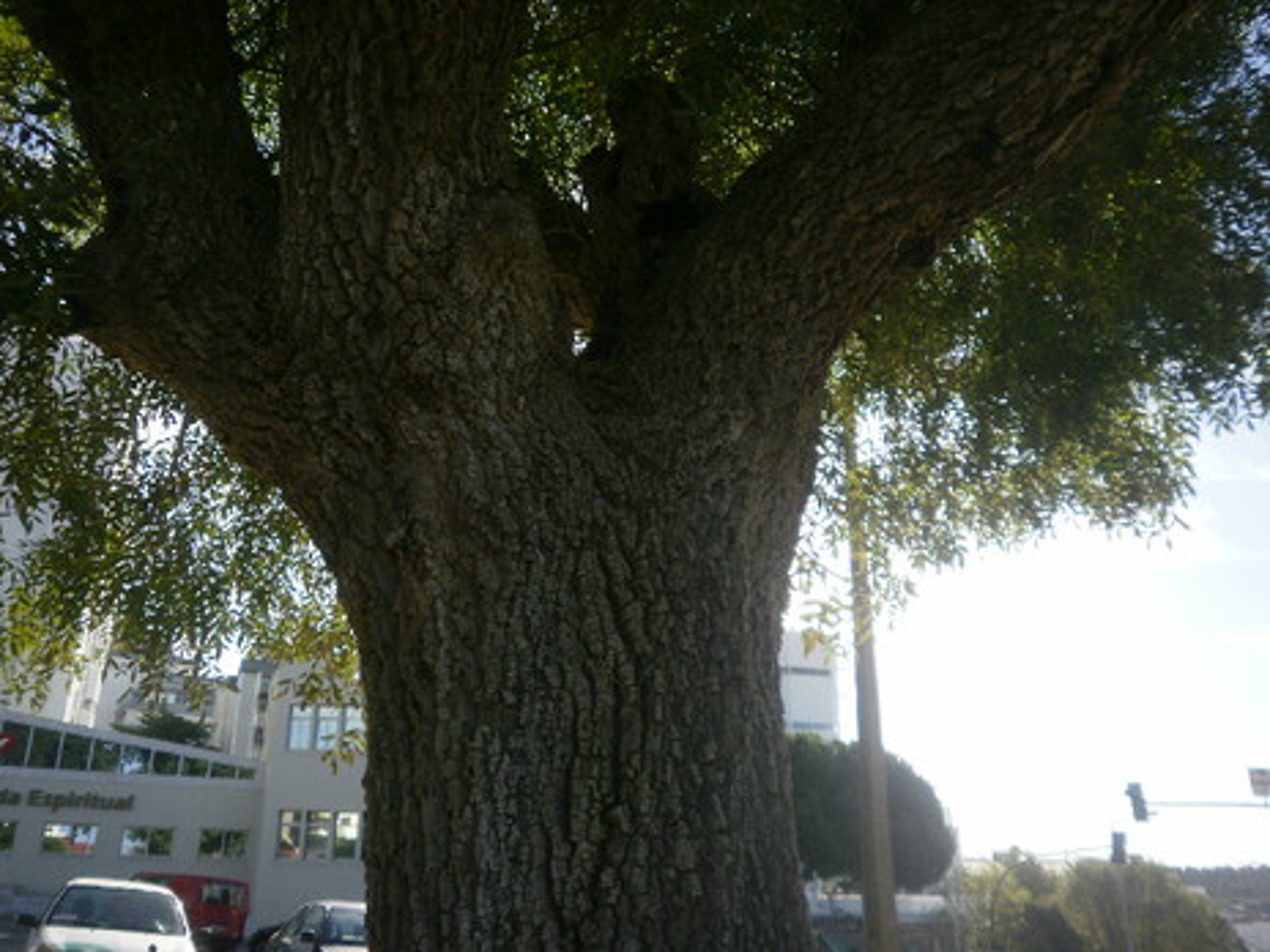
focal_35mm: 28
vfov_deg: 49.7
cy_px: 483
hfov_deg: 63.4
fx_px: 1027
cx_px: 605
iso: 100
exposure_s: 1/800
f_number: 2.6
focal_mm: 4.65
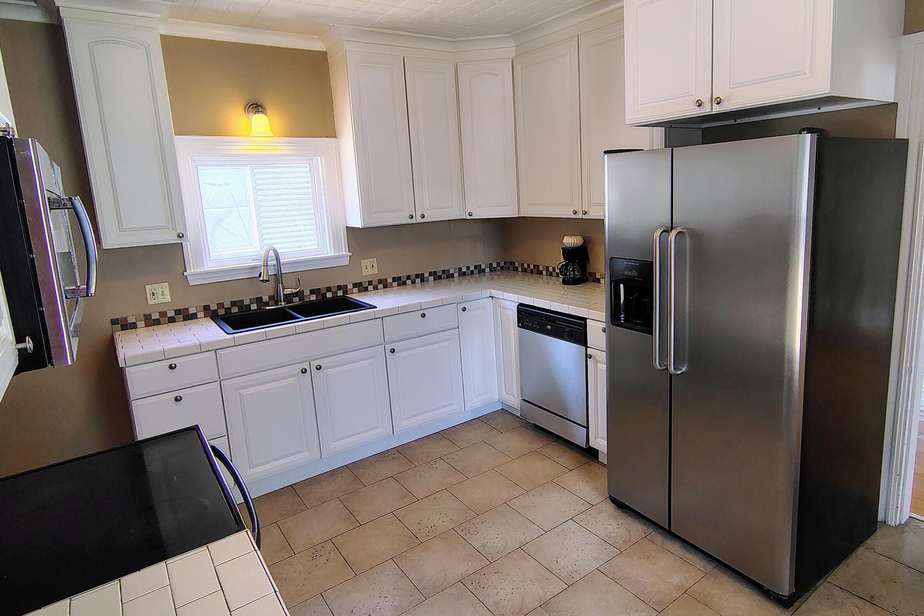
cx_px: 503
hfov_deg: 81.0
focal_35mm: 21
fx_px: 539
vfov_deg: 59.4
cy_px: 284
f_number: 2.2
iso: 330
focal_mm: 2.13
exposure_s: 1/60
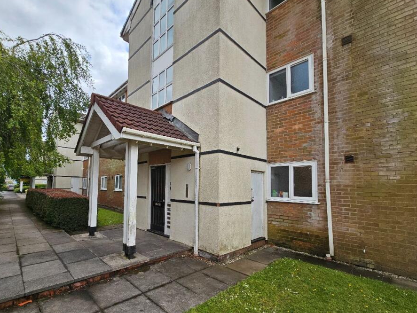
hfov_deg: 97.6
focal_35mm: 15
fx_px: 181
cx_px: 182
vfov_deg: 81.5
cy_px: 174
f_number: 2.2
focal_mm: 2.2
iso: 50
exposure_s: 1/1461
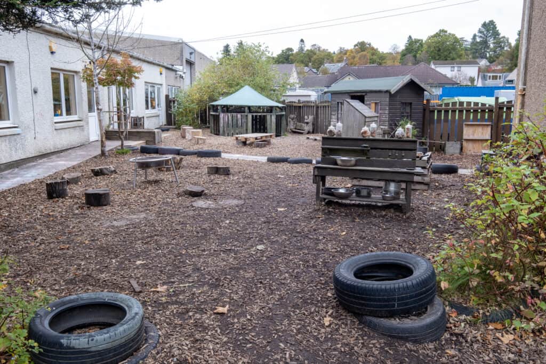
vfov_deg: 45.0
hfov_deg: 63.7
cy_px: 182
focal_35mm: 29
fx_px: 440
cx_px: 273
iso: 125
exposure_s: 1/3
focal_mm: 19.1
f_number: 10
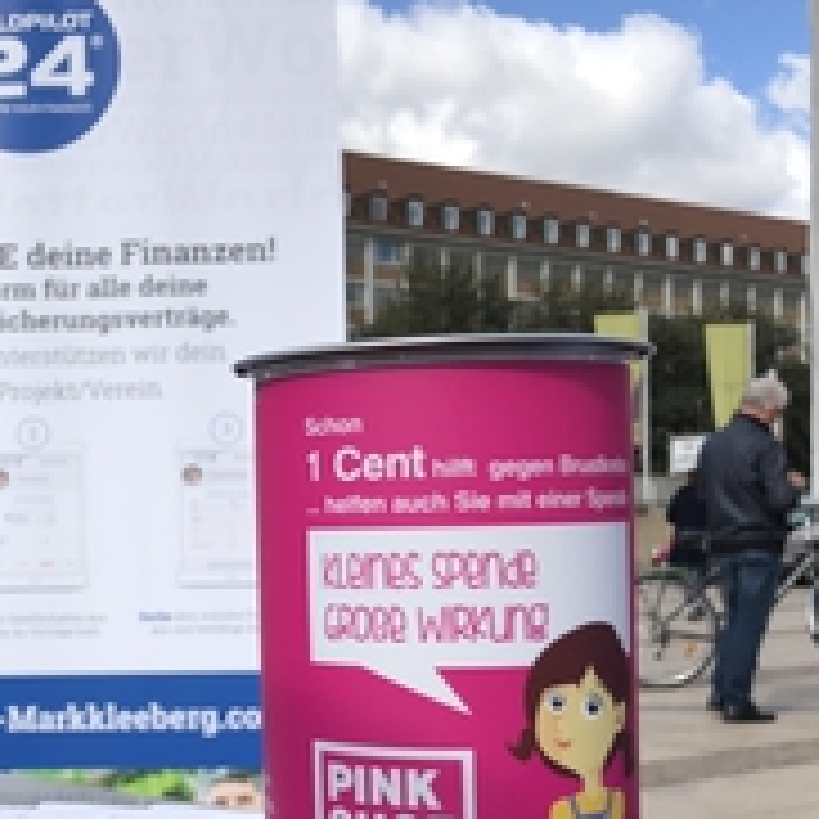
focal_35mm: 57
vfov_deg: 29.8
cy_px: 569
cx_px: 81
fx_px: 1526
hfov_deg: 28.9
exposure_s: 1/2183
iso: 20
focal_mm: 4
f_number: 1.8
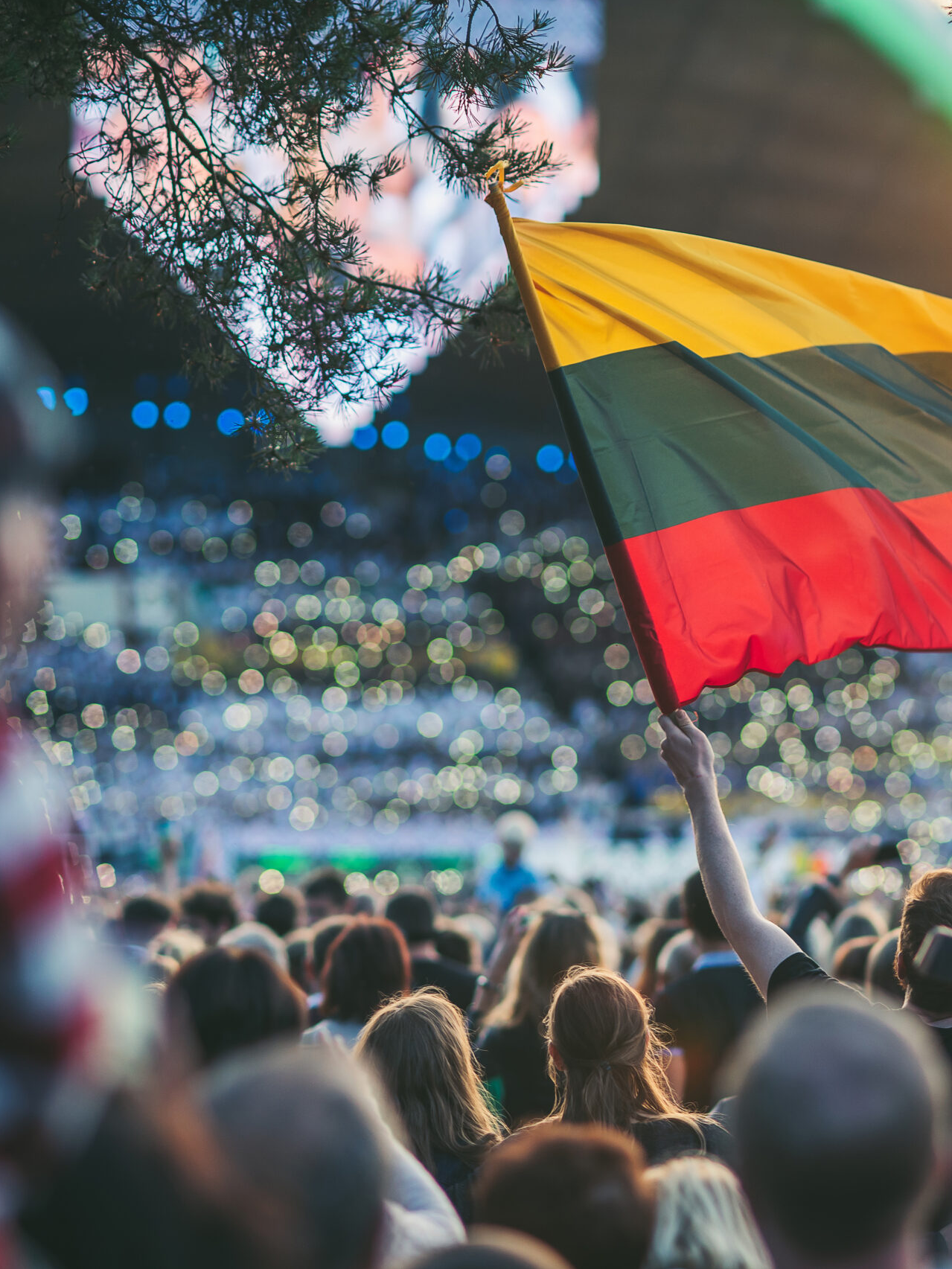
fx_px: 7150
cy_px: 634
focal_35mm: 195
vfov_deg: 10.1
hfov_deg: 7.6
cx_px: 916
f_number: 2.5
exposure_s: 1/400
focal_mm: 135
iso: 160
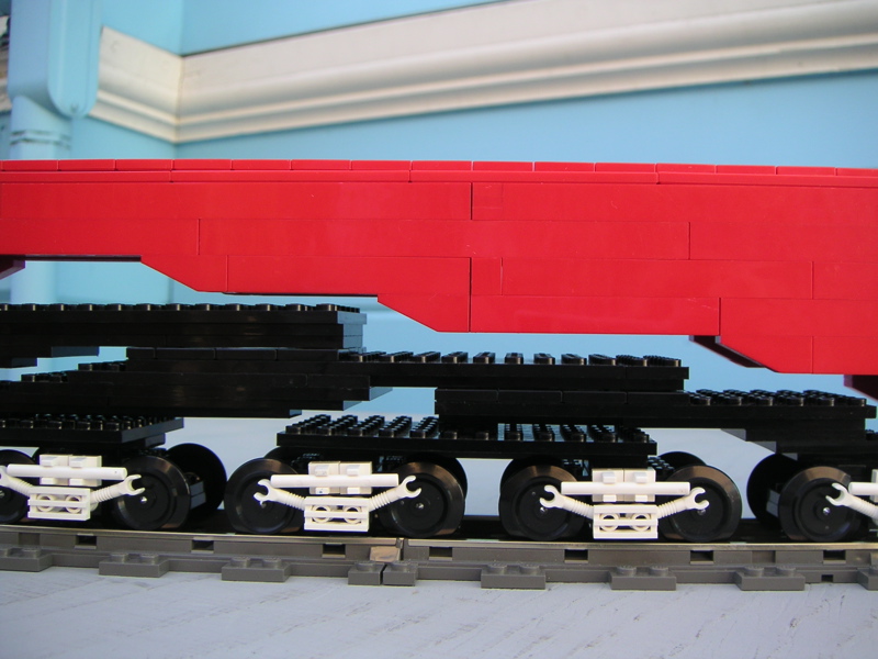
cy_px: 330
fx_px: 964
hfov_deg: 49.0
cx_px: 439
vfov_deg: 37.7
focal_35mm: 38
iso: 50
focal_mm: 6
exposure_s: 1/125
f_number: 2.8
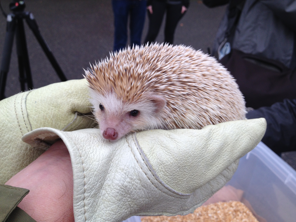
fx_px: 299
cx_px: 148
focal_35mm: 35
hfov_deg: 52.6
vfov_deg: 40.7
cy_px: 111
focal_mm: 4.28
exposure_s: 1/263
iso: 50
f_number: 2.4
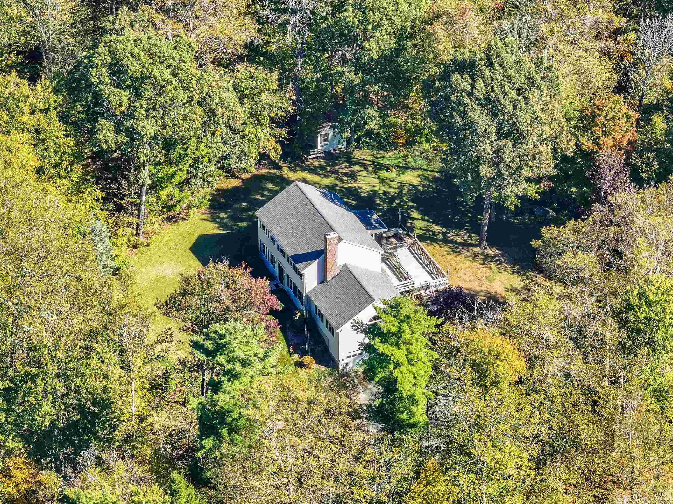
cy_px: 252
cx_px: 336
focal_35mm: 166
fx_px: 3227
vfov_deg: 8.9
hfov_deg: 11.9
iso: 100
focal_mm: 30.71
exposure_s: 1/160
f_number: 3.4
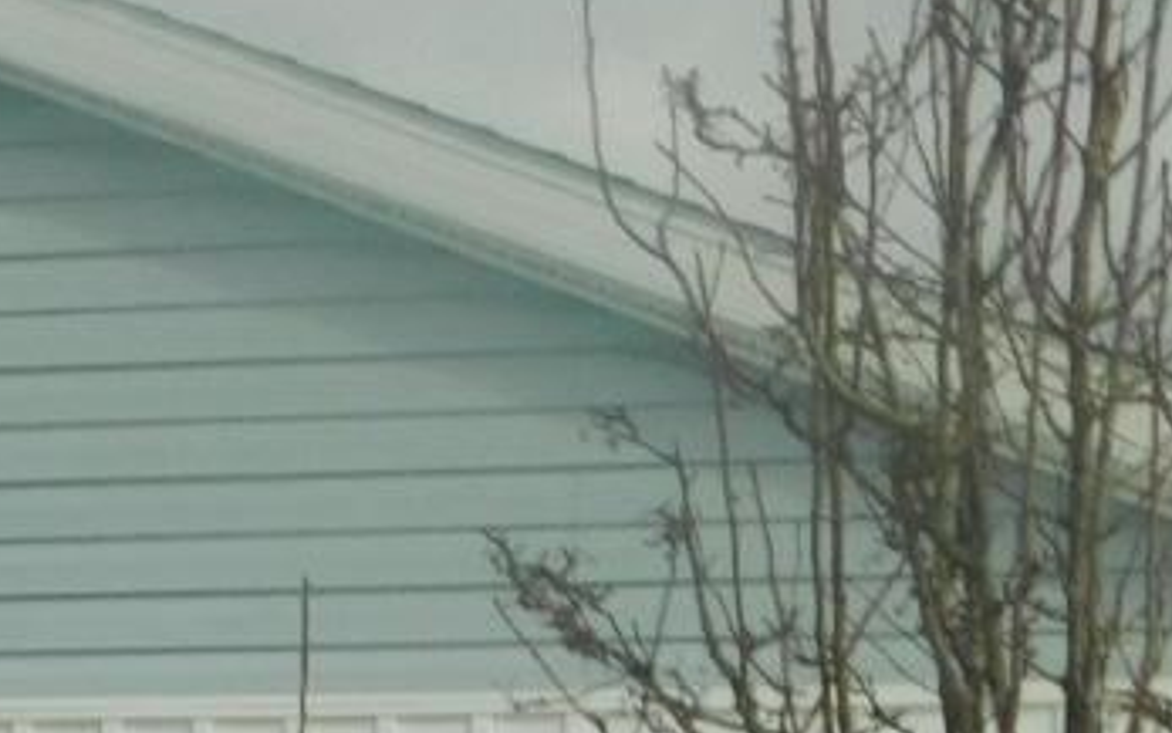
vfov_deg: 7.3
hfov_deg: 11.4
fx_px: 5622
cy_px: 1226
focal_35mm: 176
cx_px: -648
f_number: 7
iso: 125
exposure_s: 1/500
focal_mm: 6.3
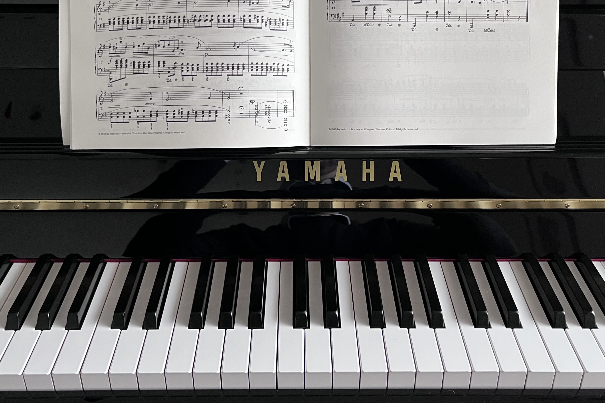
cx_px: 304
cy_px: 133
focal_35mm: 40
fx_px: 672
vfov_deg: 33.1
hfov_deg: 48.5
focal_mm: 5.1
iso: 250
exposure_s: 1/60
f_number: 1.6
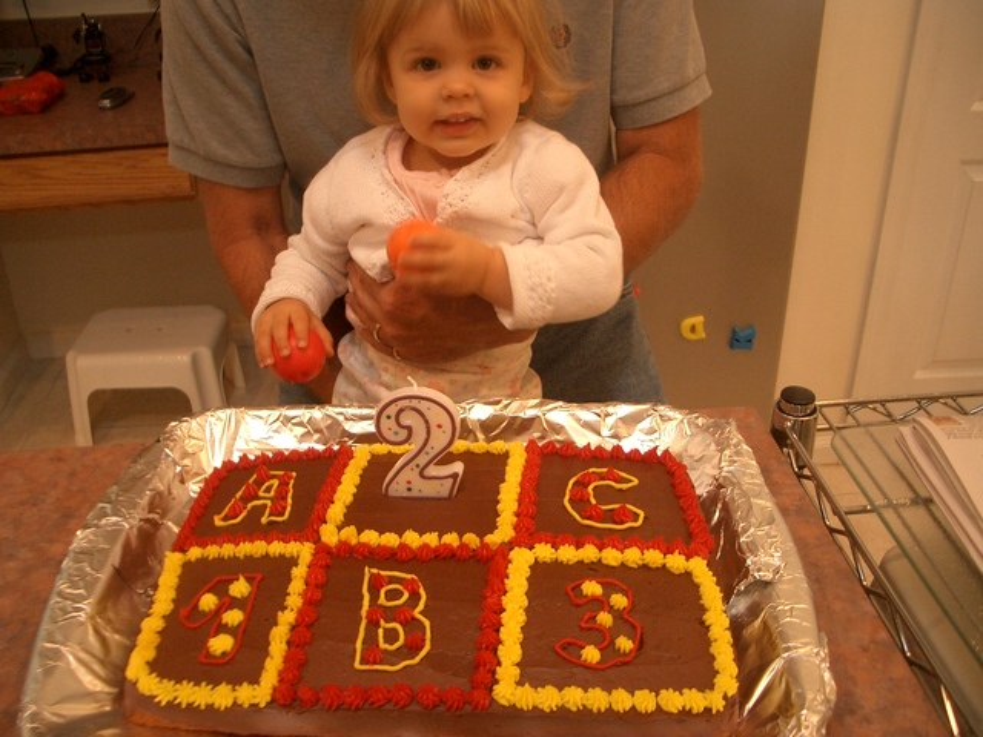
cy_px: 368
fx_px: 994
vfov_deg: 40.7
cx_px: 492
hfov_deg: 52.6
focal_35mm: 35
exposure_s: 1/40
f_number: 2.6
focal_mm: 5.8
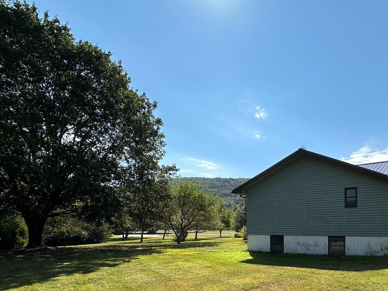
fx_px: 269
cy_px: 221
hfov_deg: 67.0
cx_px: 292
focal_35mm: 24
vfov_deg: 54.0
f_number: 2.2
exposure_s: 1/1887
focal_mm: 2.22
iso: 50
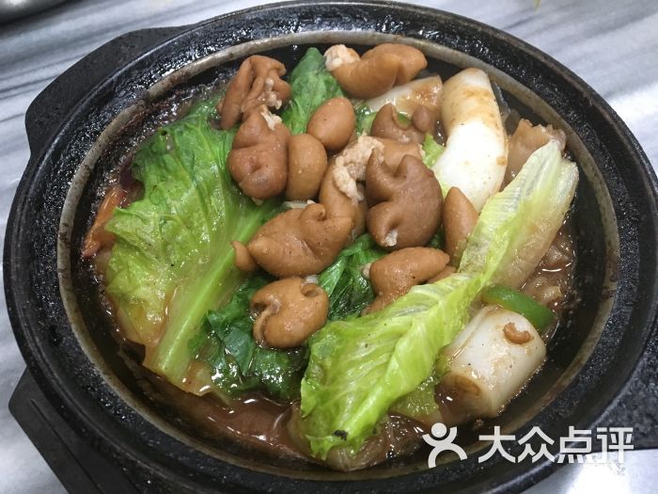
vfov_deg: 48.2
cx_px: 329
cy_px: 247
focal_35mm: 29
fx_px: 551
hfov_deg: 61.7
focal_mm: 4.15
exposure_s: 1/20
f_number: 2.2
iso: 200
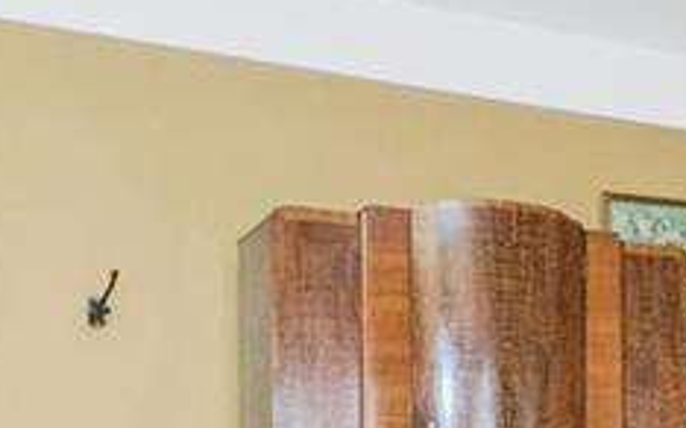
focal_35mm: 67
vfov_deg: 18.6
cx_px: 707
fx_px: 1252
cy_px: 472
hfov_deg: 28.5
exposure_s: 1/80
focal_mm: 10
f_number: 7.1
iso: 2000
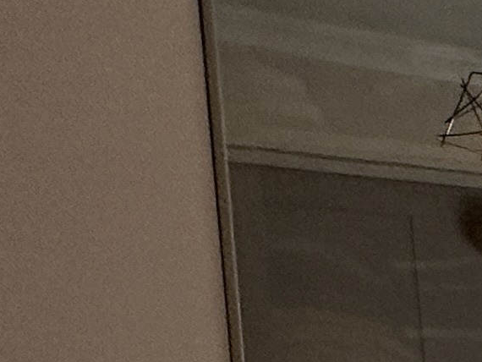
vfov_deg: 14.1
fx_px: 1379
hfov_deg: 11.5
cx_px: 1428
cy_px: 526
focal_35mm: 99
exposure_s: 1/100
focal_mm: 2.22
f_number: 2.2
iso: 125
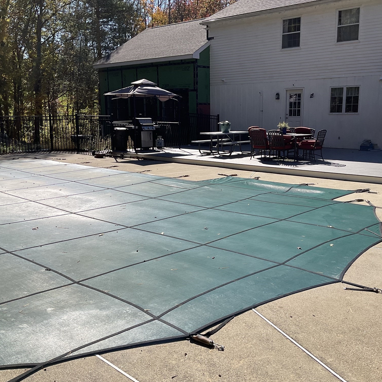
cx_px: 227
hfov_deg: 47.0
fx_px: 437
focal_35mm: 35
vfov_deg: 47.2
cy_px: 195
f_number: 1.8
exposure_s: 1/2141
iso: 16
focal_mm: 3
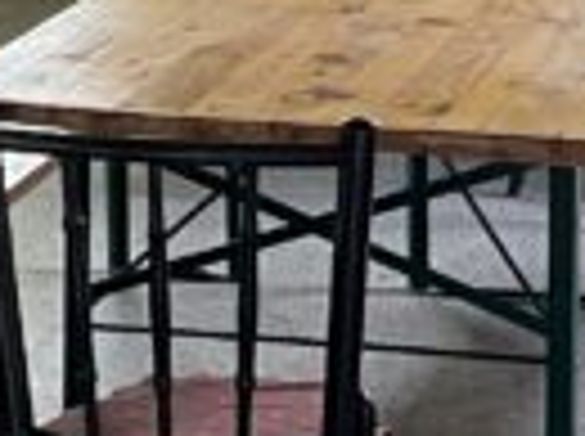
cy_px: -427
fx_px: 3357
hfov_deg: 10.0
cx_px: 292
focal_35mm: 199
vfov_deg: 7.2
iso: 125
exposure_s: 1/81
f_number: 1.5
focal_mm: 5.7
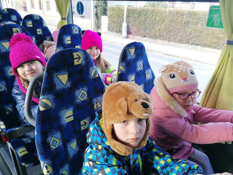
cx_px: 116
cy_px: 88
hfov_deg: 65.3
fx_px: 182
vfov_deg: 51.4
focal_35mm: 27
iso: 160
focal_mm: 4.75
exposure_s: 1/100
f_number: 1.8
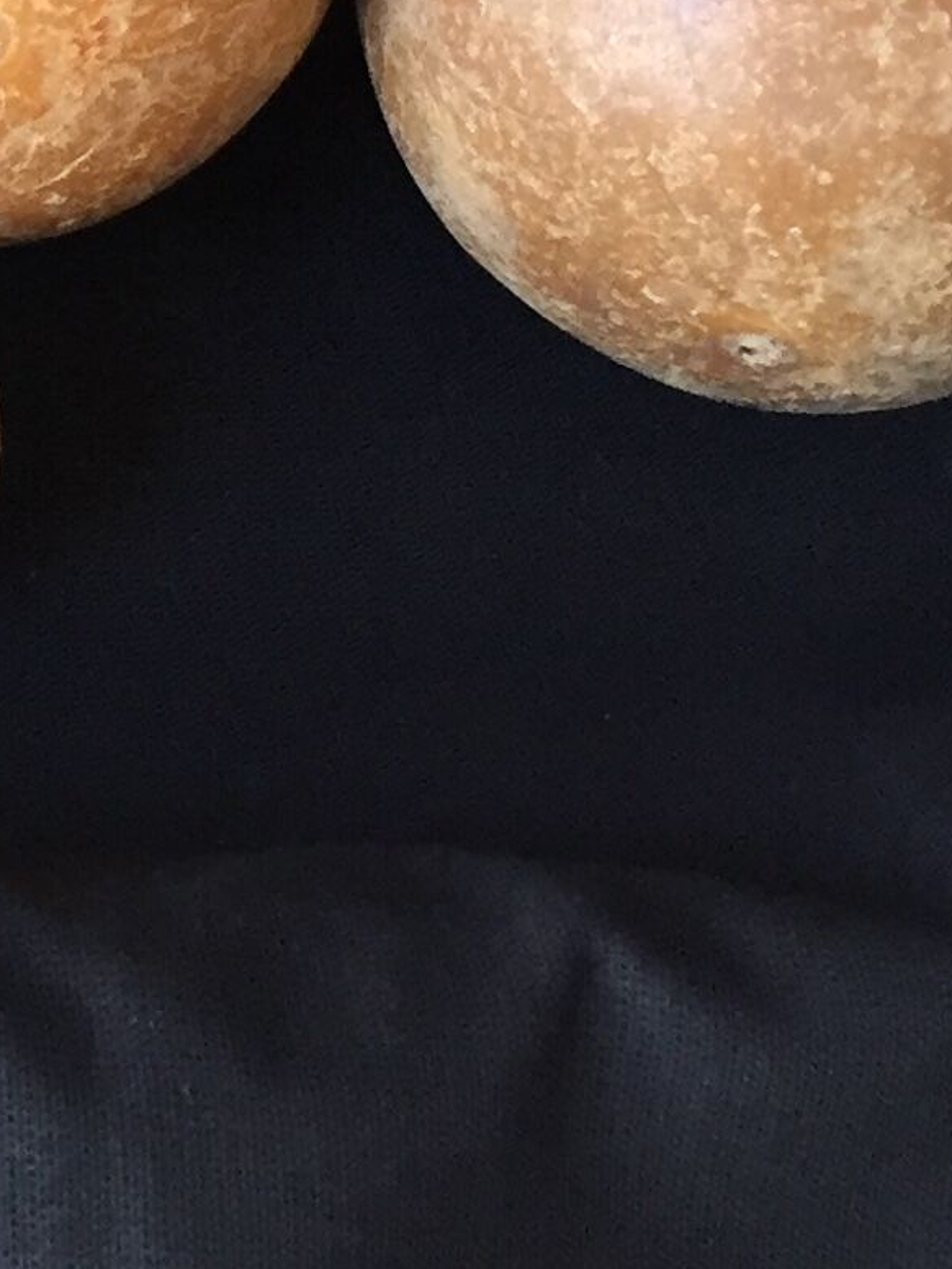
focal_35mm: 122
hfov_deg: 11.4
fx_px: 4474
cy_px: -559
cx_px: -685
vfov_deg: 15.1
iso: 160
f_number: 2.2
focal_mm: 4.15
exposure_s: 1/33
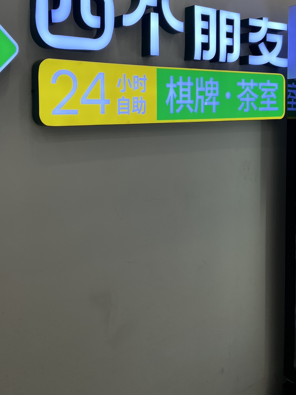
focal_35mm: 36
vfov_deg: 50.4
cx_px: 109
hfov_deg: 39.4
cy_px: 131
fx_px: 410
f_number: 1.5
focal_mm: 5.7
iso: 40
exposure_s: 1/191
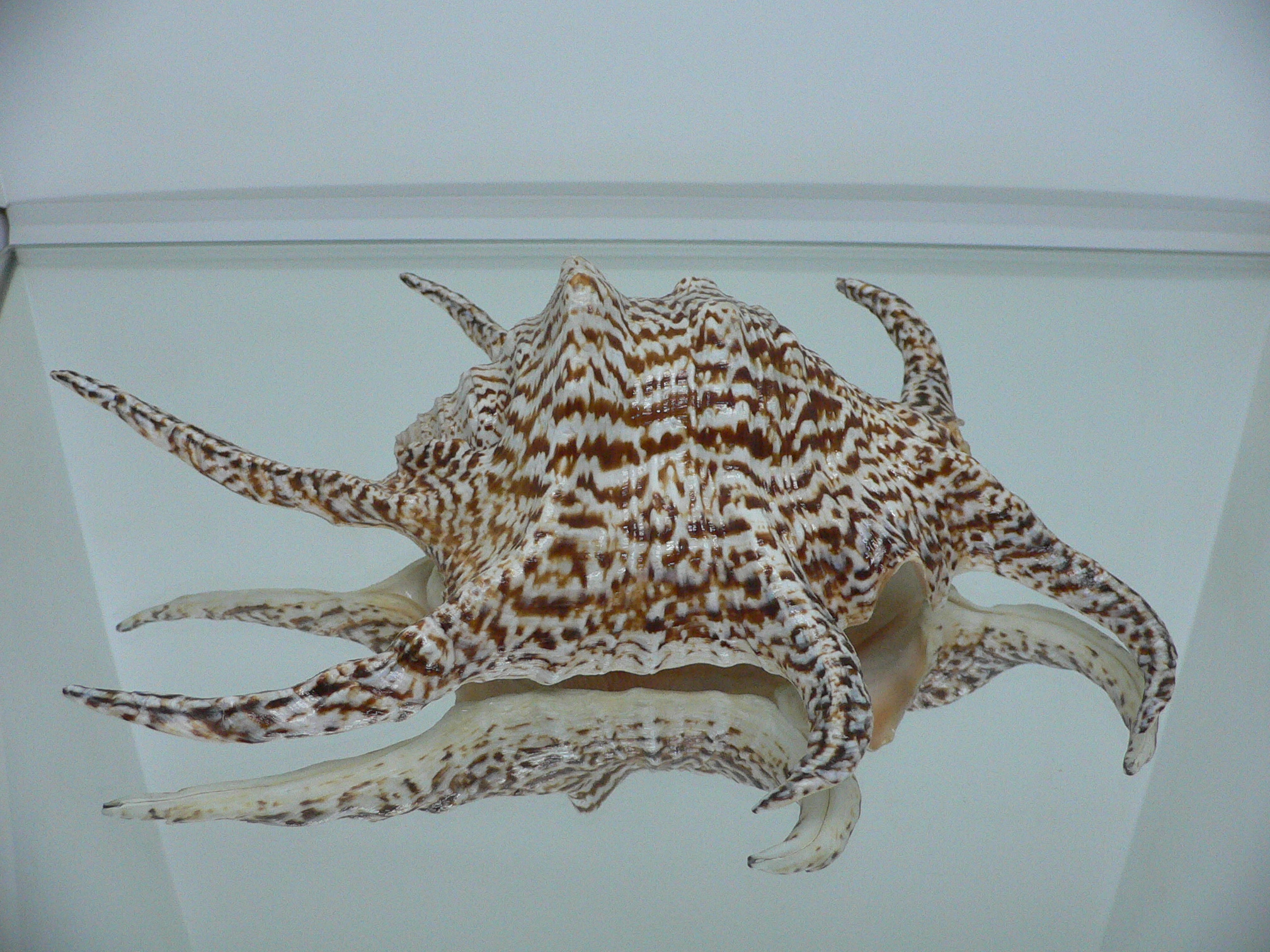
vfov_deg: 40.7
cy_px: 476
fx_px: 1284
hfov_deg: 52.6
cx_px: 635
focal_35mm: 35
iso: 200
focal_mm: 4.6
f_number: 2.8
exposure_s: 1/60
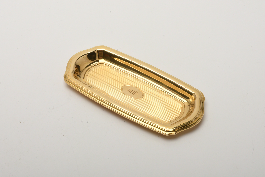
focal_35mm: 82
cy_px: 88
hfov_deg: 24.6
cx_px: 132
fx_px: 608
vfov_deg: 16.6
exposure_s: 1/160
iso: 100
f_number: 22
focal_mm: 55
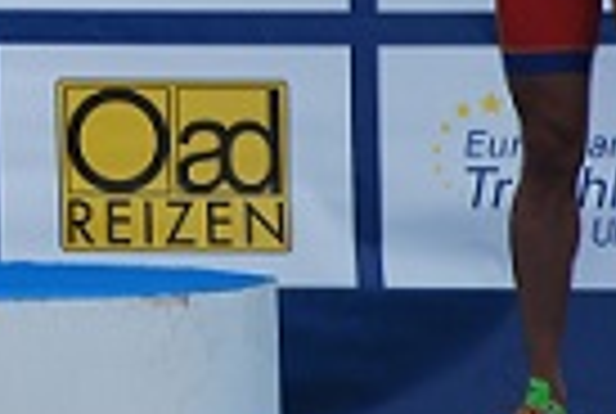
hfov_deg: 1.3
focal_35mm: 1526
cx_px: -225
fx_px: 26168
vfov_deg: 0.9
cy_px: -117
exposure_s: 1/800
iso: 200
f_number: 5.6
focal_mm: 300
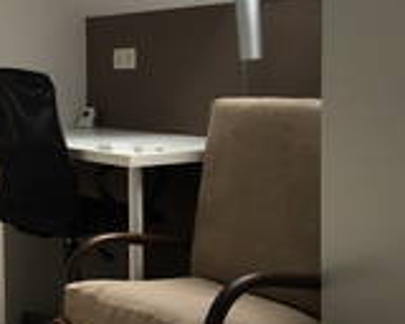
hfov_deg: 27.2
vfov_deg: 22.5
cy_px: 134
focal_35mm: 68
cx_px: 63
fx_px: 815
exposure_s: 1/111
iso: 25
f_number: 2.4
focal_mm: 3.3
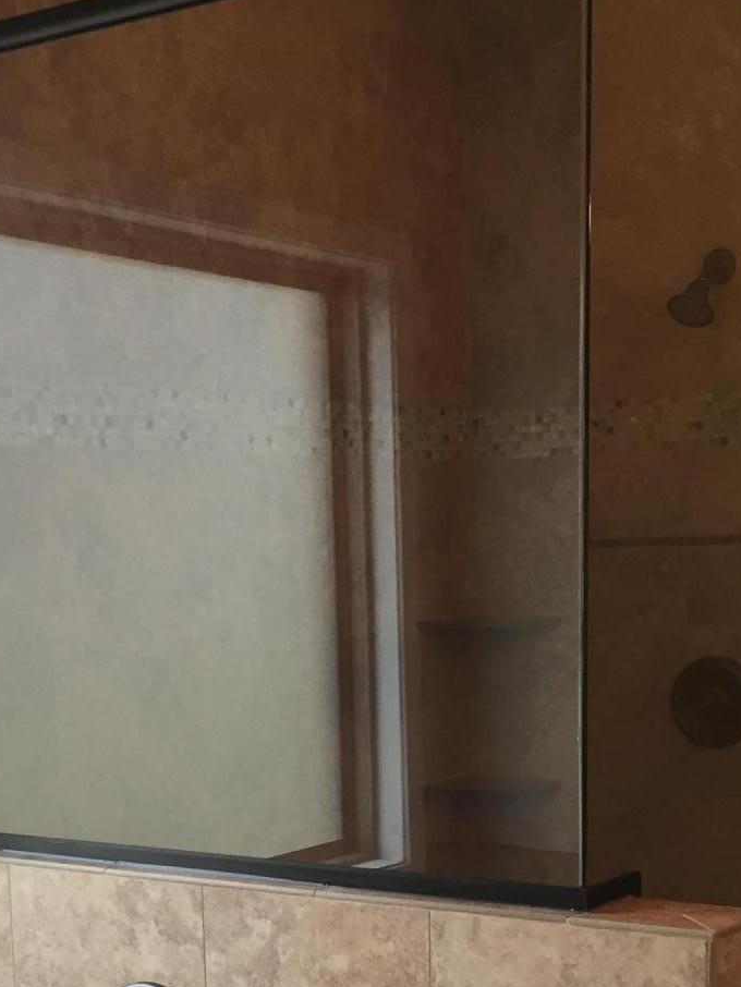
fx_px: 1826
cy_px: 860
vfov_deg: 29.2
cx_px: 297
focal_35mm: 64
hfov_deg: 22.9
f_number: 2.2
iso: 32
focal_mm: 4.15
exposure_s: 1/30
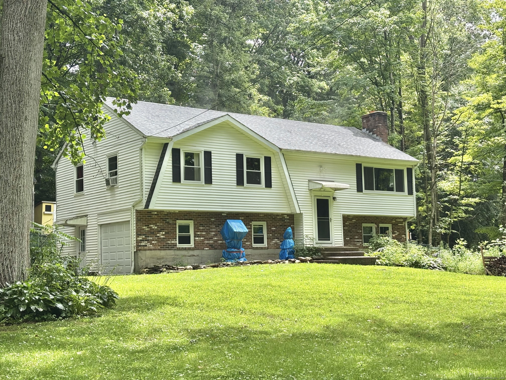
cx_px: 253
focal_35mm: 52
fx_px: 760
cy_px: 190
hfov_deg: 36.8
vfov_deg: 28.0
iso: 32
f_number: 1.6
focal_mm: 5.96
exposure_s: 1/769
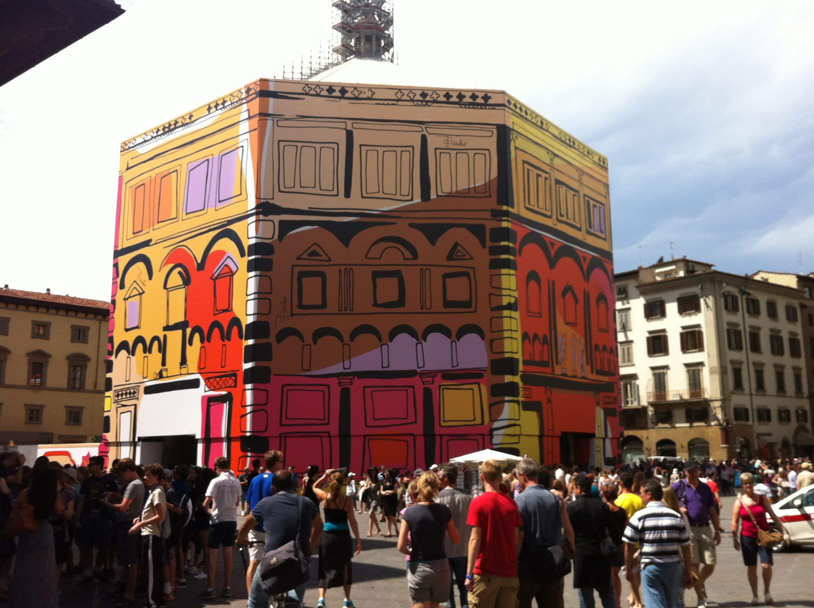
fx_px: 822
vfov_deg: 40.6
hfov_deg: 52.7
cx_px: 407
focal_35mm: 35
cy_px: 304
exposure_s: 1/1160
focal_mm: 3.85
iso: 80
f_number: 2.8
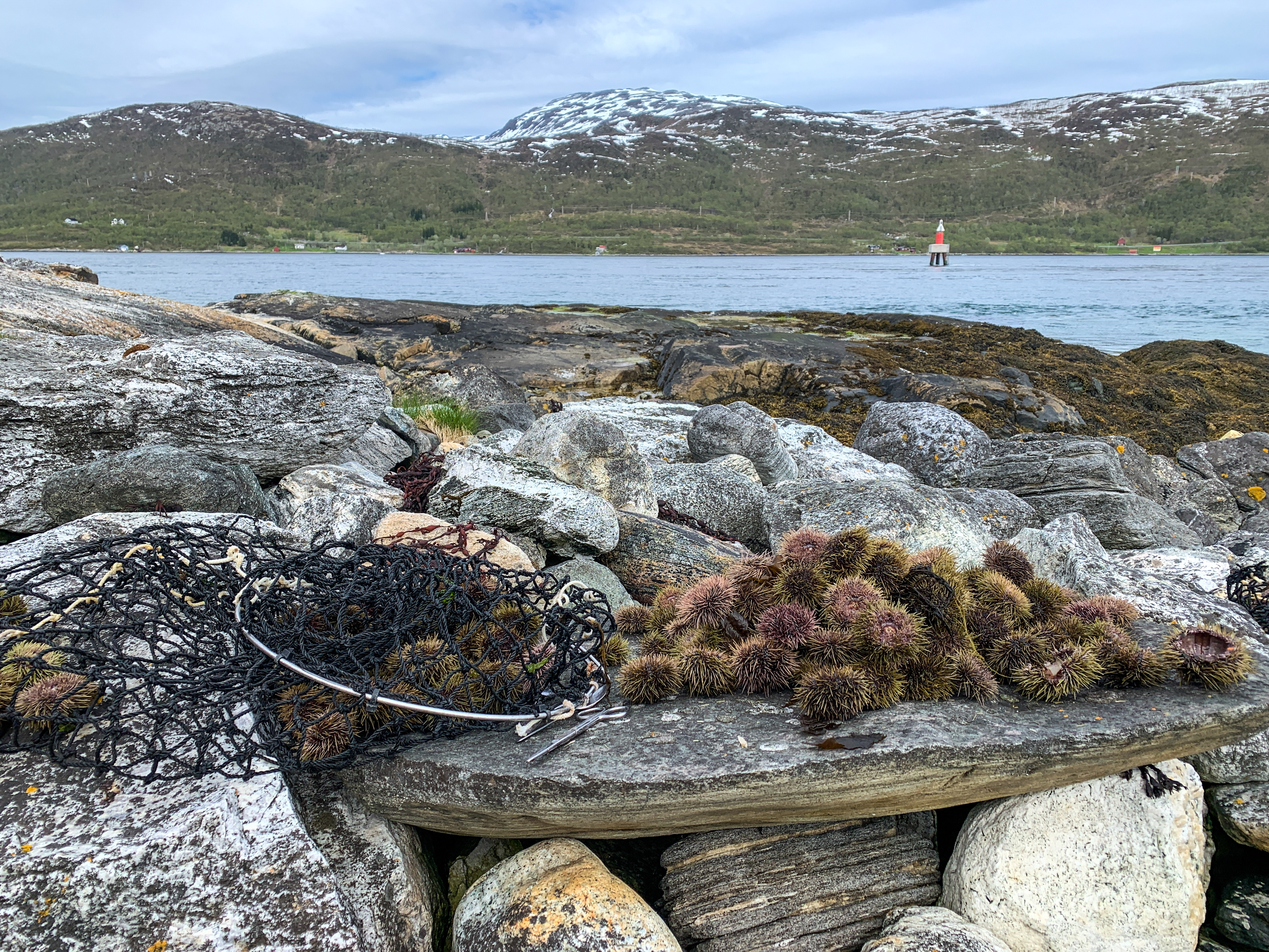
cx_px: 634
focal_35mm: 26
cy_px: 476
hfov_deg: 67.3
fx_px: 953
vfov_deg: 53.1
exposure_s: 1/1314
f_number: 1.8
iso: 25
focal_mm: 4.25
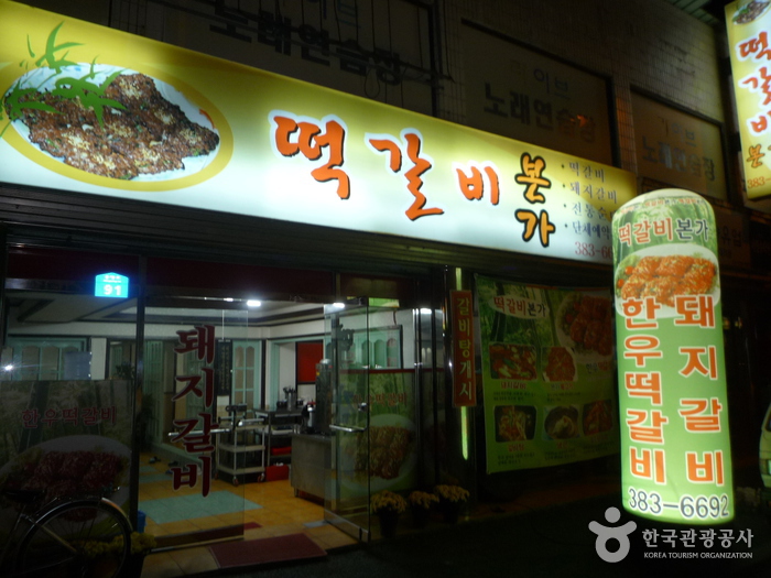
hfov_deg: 69.4
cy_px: 289
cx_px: 386
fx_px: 557
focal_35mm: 25
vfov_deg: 54.9
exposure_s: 1/25
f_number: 2.8
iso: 100
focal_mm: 4.4
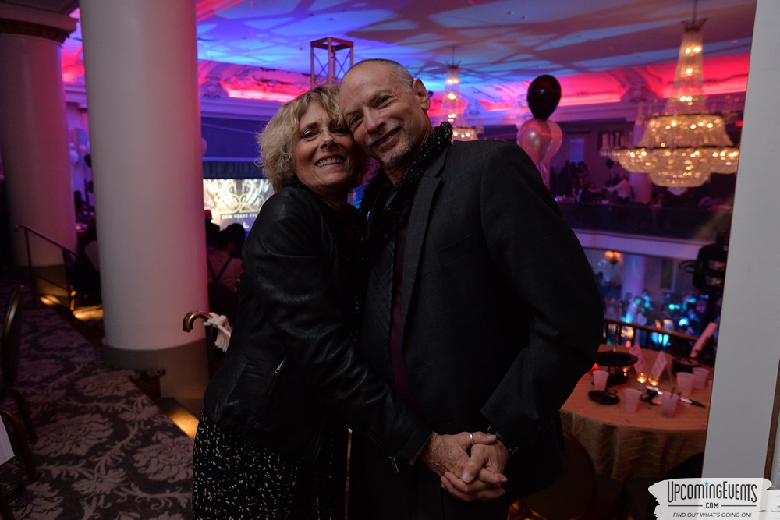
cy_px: 260
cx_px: 390
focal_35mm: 26
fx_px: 563
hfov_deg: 69.4
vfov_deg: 49.6
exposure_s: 1/40
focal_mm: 26
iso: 2000
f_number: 4.5
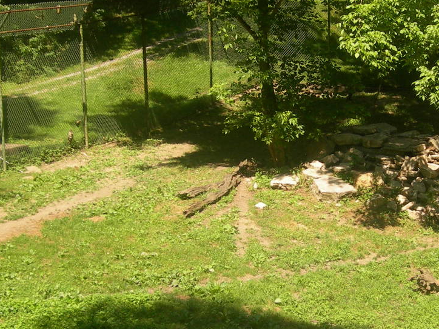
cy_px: 239
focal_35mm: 84
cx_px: 326
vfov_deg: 17.5
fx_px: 1065
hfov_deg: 23.1
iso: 50
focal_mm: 7.8
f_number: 4.8
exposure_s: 1/198
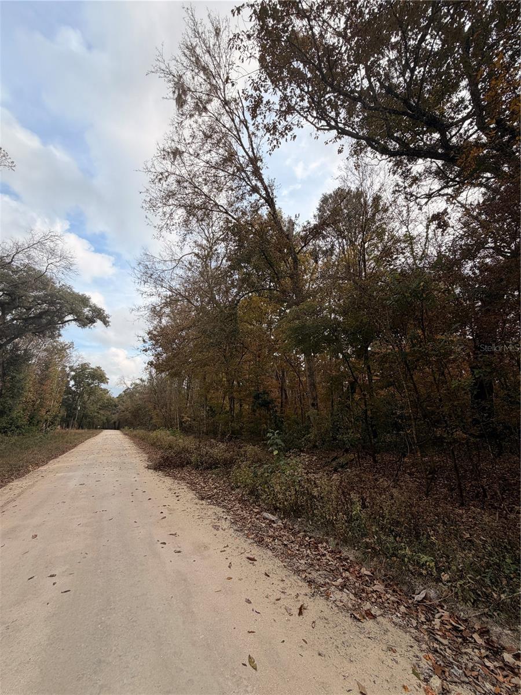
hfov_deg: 85.7
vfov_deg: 102.1
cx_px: 260
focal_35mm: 14
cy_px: 348
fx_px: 281
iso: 25
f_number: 2.2
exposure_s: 1/770
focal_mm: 2.22
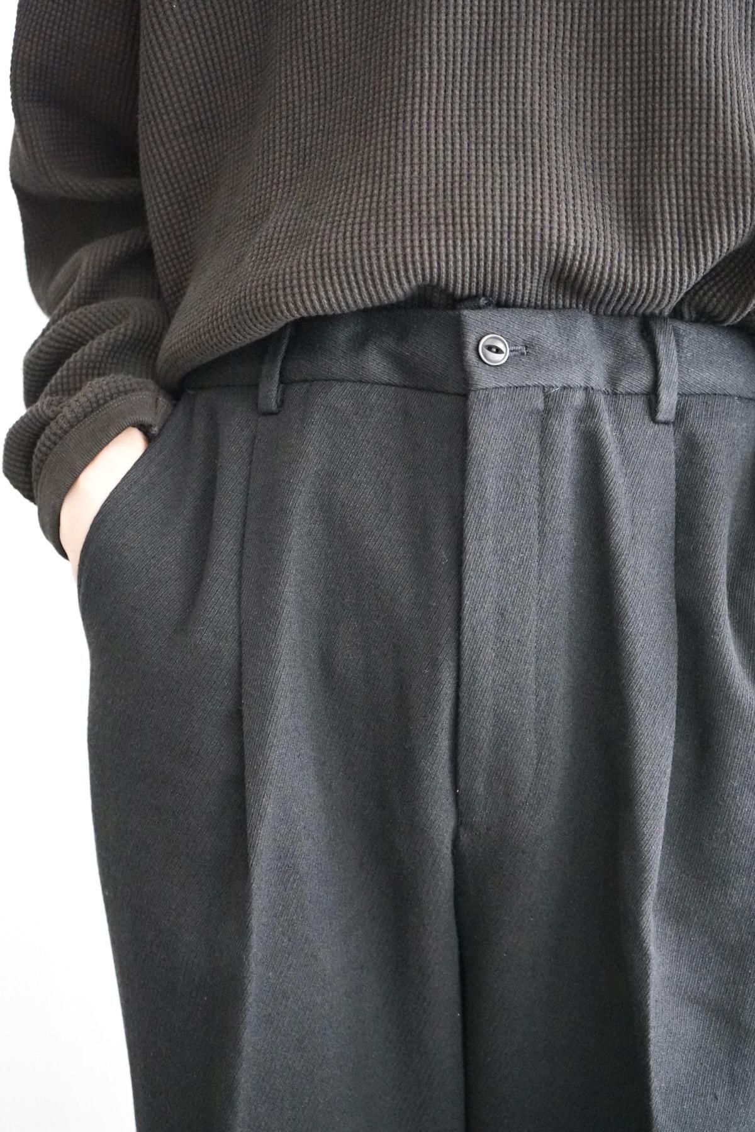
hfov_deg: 23.8
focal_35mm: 57
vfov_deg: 35.1
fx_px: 1793
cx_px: 378
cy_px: 566
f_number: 5
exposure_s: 1/125
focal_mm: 57
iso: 6400
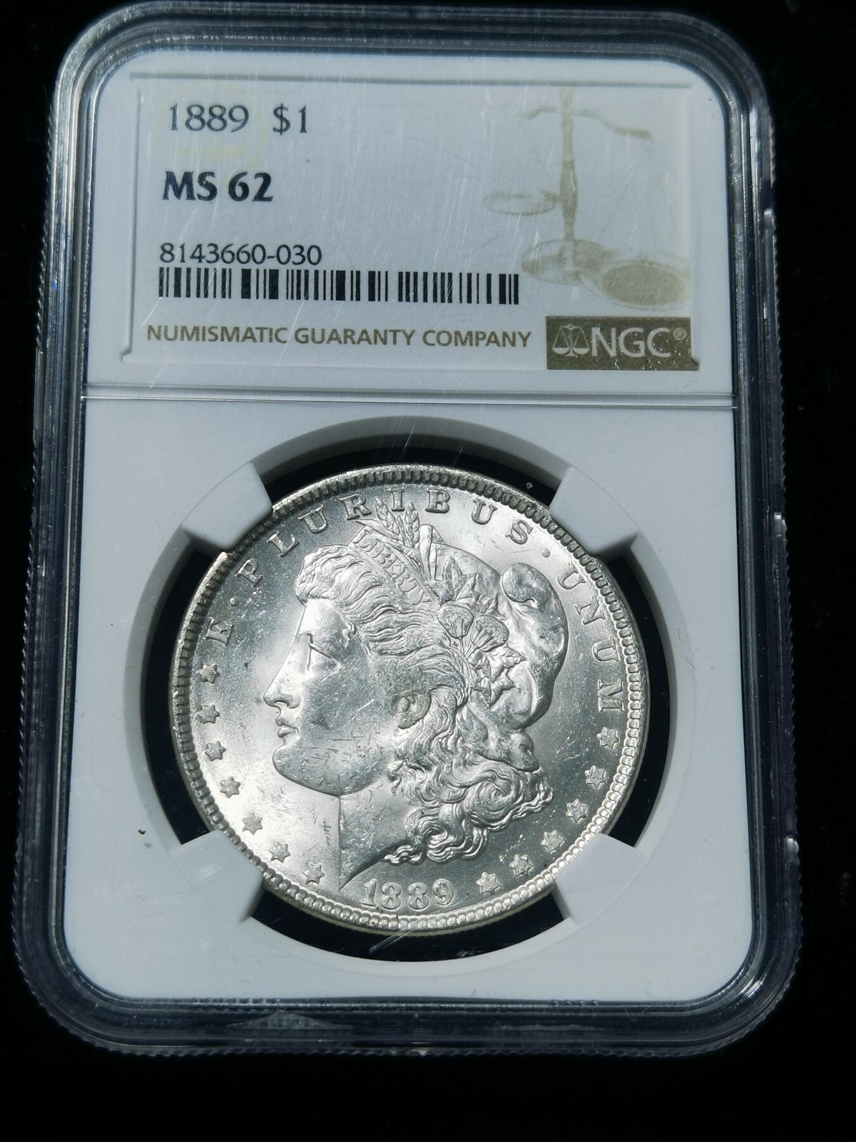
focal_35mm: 67
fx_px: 2209
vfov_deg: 29.0
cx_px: 428
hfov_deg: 21.9
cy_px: 571
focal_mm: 6.67
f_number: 1.9
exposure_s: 1/118
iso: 50
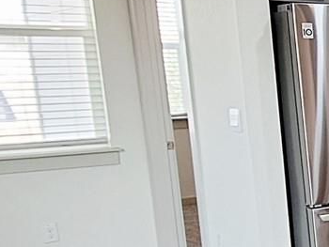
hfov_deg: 18.5
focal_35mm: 76
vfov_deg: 19.1
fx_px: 723
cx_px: 630
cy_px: 211
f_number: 2.2
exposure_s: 1/40
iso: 100
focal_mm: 1.74
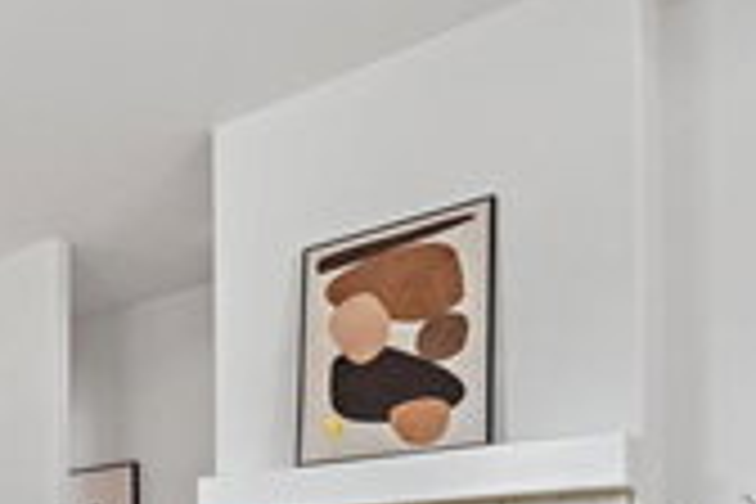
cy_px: 603
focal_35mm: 40
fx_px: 840
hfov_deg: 39.1
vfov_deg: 29.0
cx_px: -90
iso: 400
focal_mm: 14
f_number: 8
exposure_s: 1/25
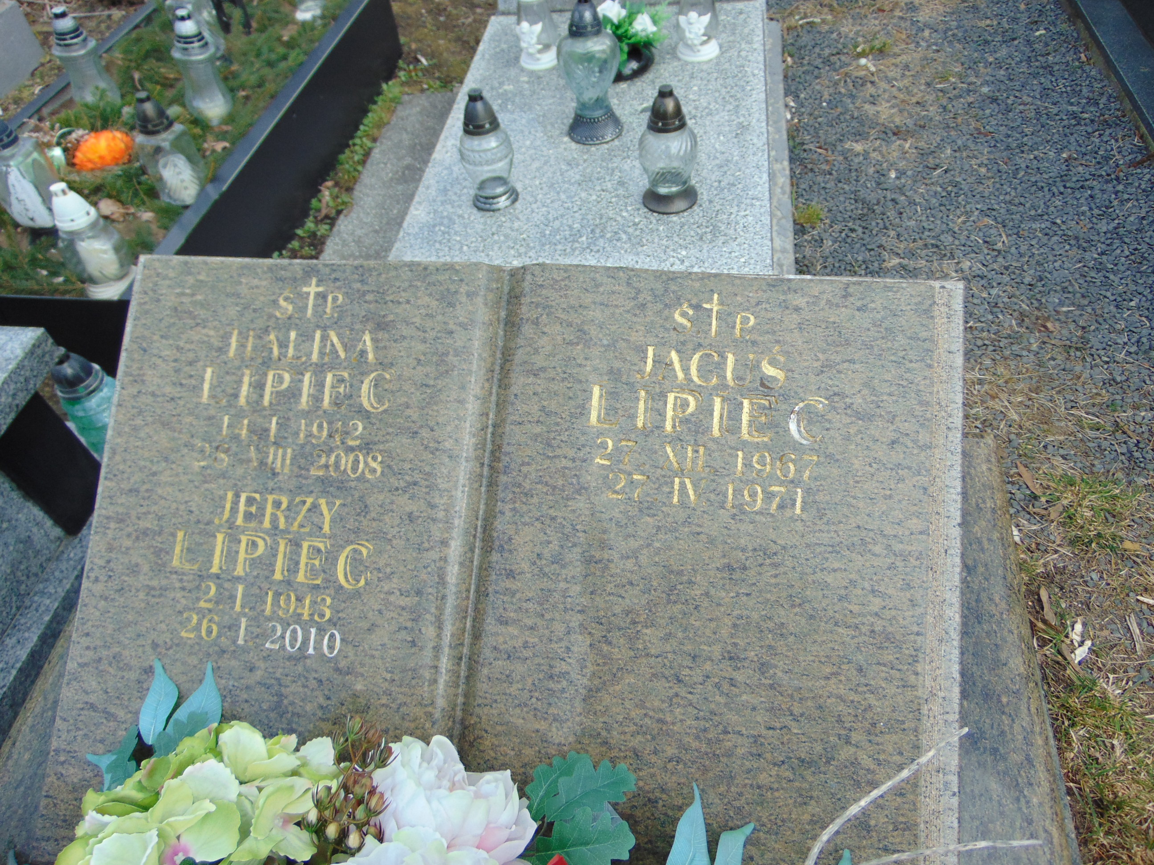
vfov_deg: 54.9
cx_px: 577
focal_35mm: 25
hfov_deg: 69.4
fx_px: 833
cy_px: 432
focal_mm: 4.5
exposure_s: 1/400
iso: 80
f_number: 3
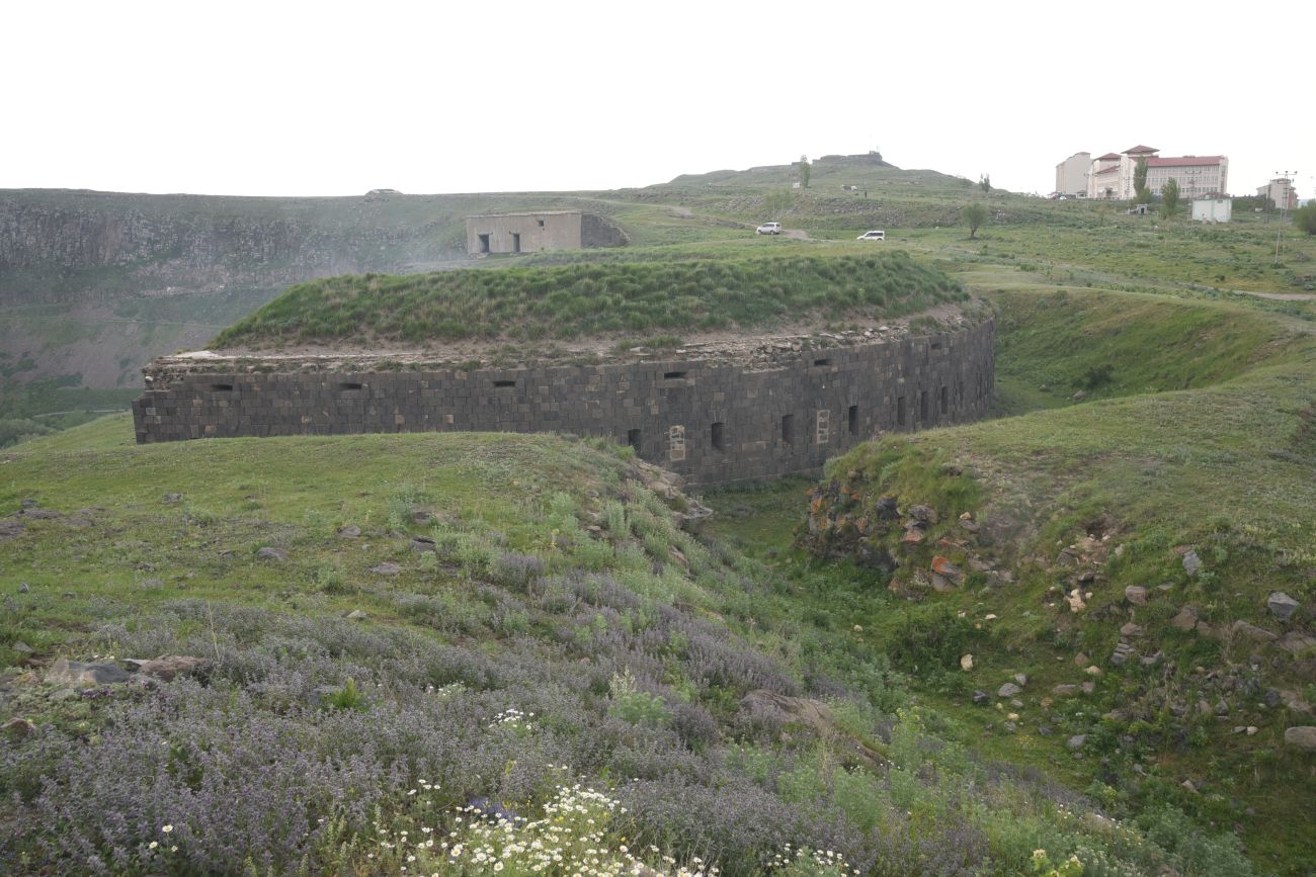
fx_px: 1828
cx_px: 658
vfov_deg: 27.0
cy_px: 438
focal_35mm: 50
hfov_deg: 39.6
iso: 800
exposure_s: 1/125
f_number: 13
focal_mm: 50
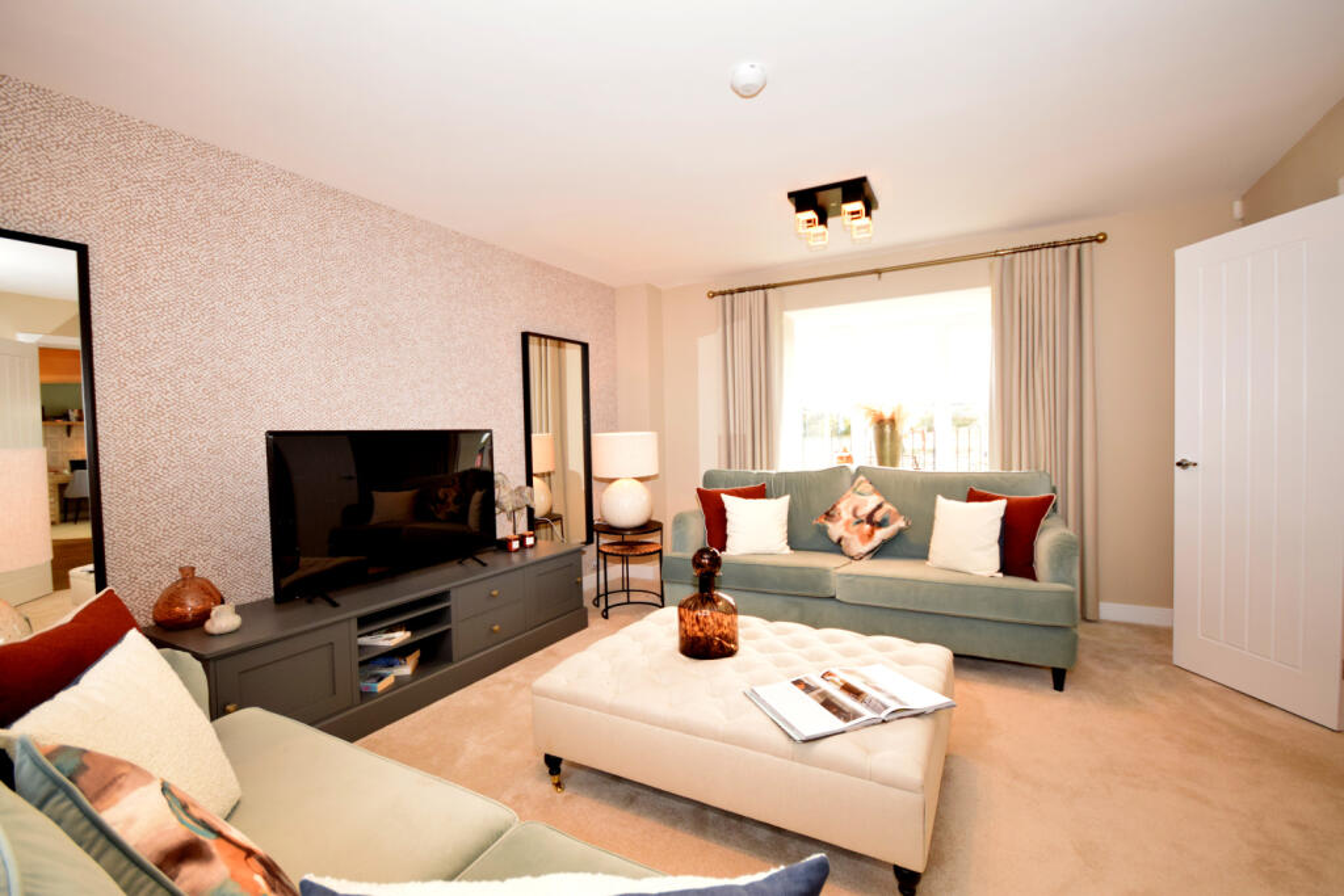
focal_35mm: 15
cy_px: 448
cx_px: 672
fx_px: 560
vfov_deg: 77.3
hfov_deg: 100.4
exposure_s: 1/100
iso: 800
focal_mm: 10
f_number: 5
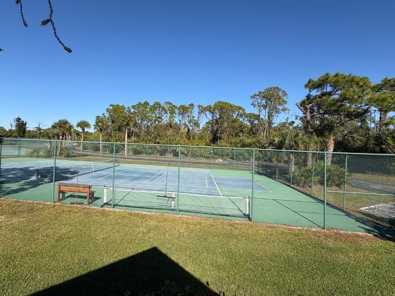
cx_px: 173
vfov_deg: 74.4
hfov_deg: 90.6
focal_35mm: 17
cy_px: 129
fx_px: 194
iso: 50
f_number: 2.2
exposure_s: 1/2342
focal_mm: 2.22
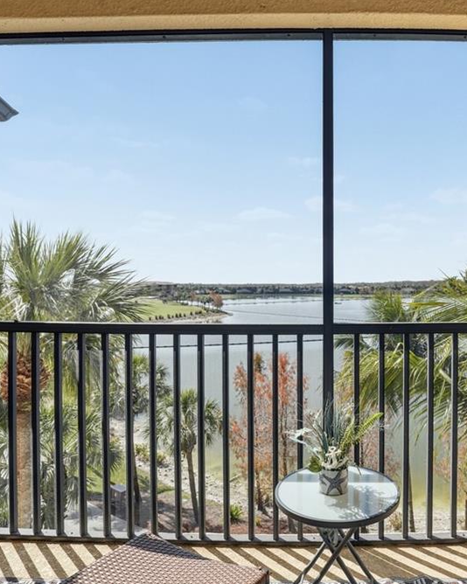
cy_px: 292
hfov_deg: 58.7
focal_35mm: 23
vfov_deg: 72.6
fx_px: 398
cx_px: 331
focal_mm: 16
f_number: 9
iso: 400
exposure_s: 1/3200
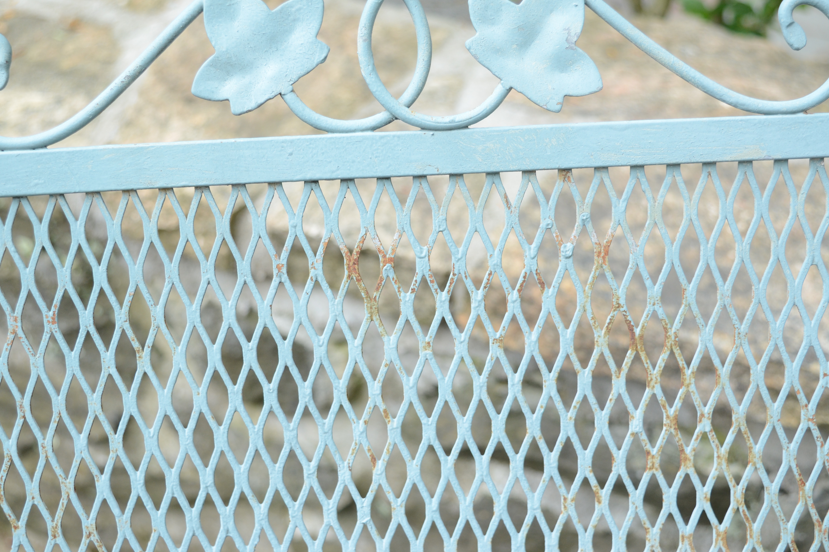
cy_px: 279
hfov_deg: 36.2
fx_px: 1266
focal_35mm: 55
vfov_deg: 24.6
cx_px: 406
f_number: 5.6
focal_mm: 36
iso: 500
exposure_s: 1/160
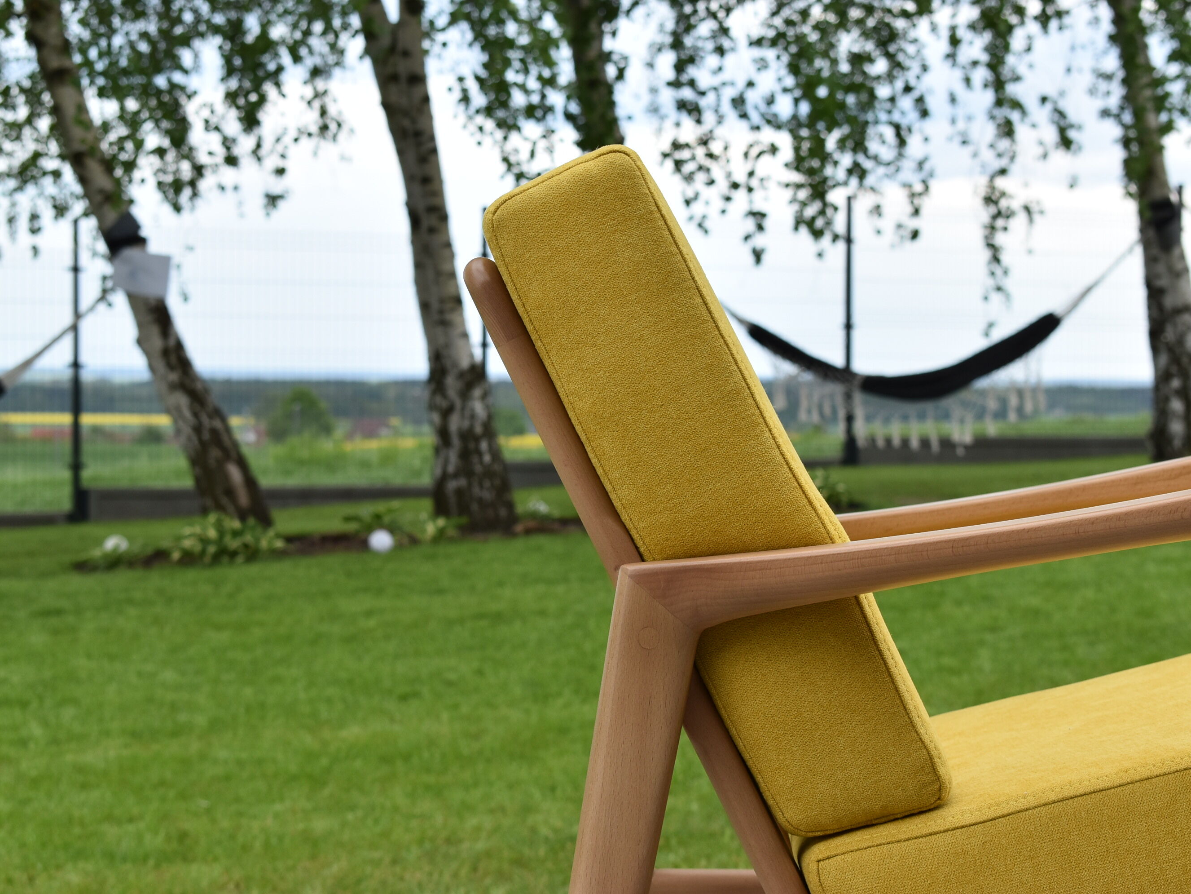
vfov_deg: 16.5
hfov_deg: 21.9
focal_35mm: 90
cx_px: 556
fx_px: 3081
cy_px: 446
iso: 360
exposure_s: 1/250
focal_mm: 55
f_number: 8
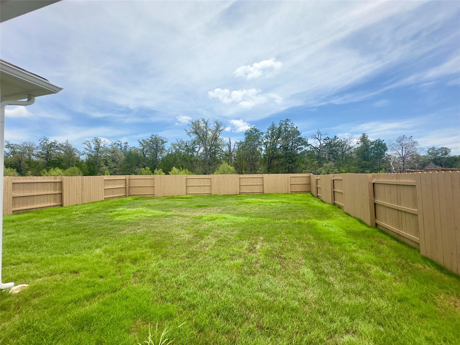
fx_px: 186
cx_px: 230
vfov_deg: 85.7
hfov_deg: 102.1
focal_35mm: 14
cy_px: 172
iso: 50
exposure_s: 1/1795
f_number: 2.2
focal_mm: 2.22
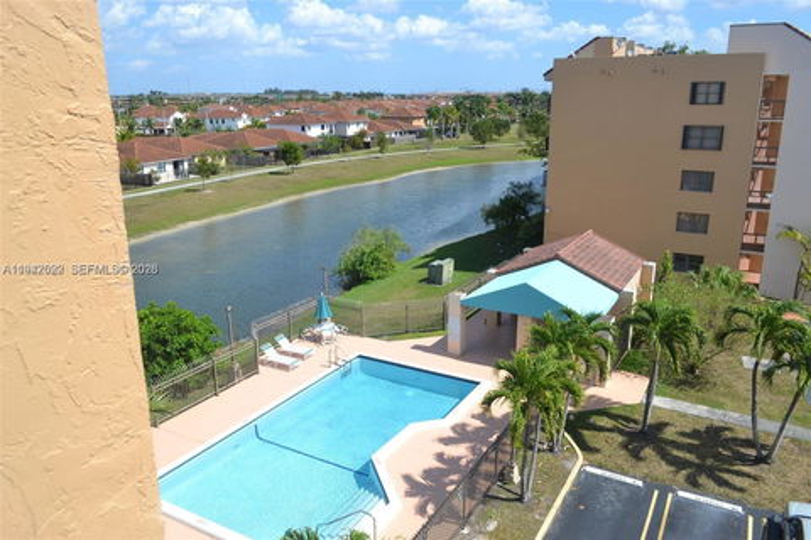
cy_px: 270
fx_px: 608
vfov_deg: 47.9
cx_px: 406
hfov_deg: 67.4
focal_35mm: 27
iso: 100
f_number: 8
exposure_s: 1/250
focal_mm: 18
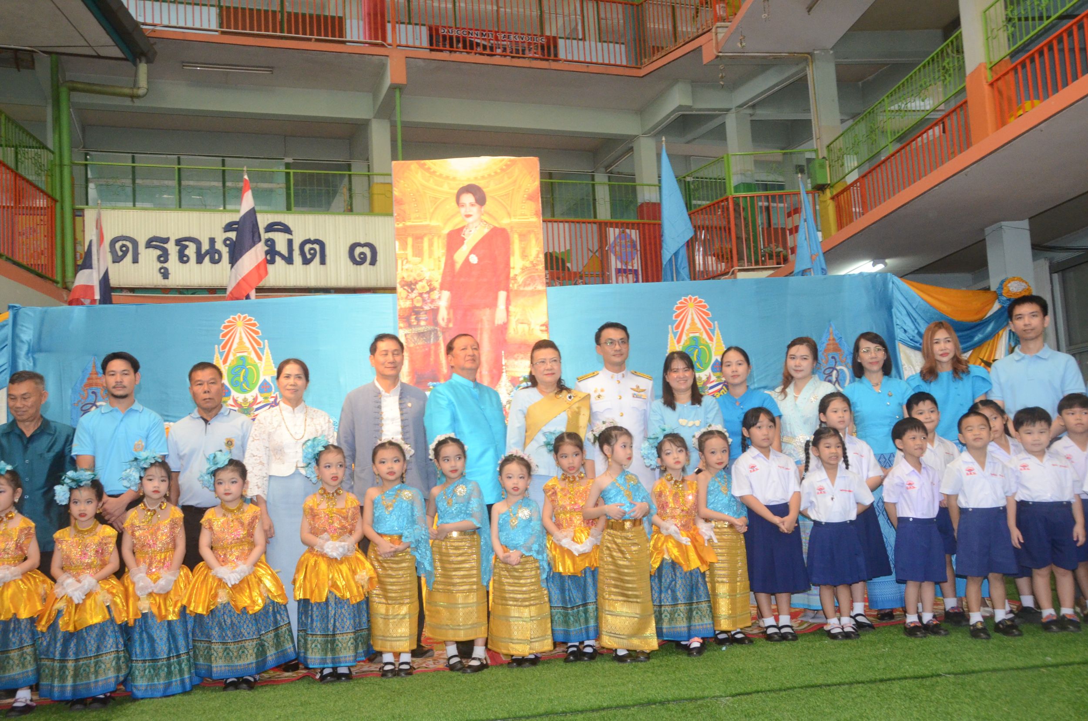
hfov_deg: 57.3
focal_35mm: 33
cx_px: 544
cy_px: 360
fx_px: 995
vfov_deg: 39.8
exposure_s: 1/60
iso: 2500
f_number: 9
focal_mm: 22
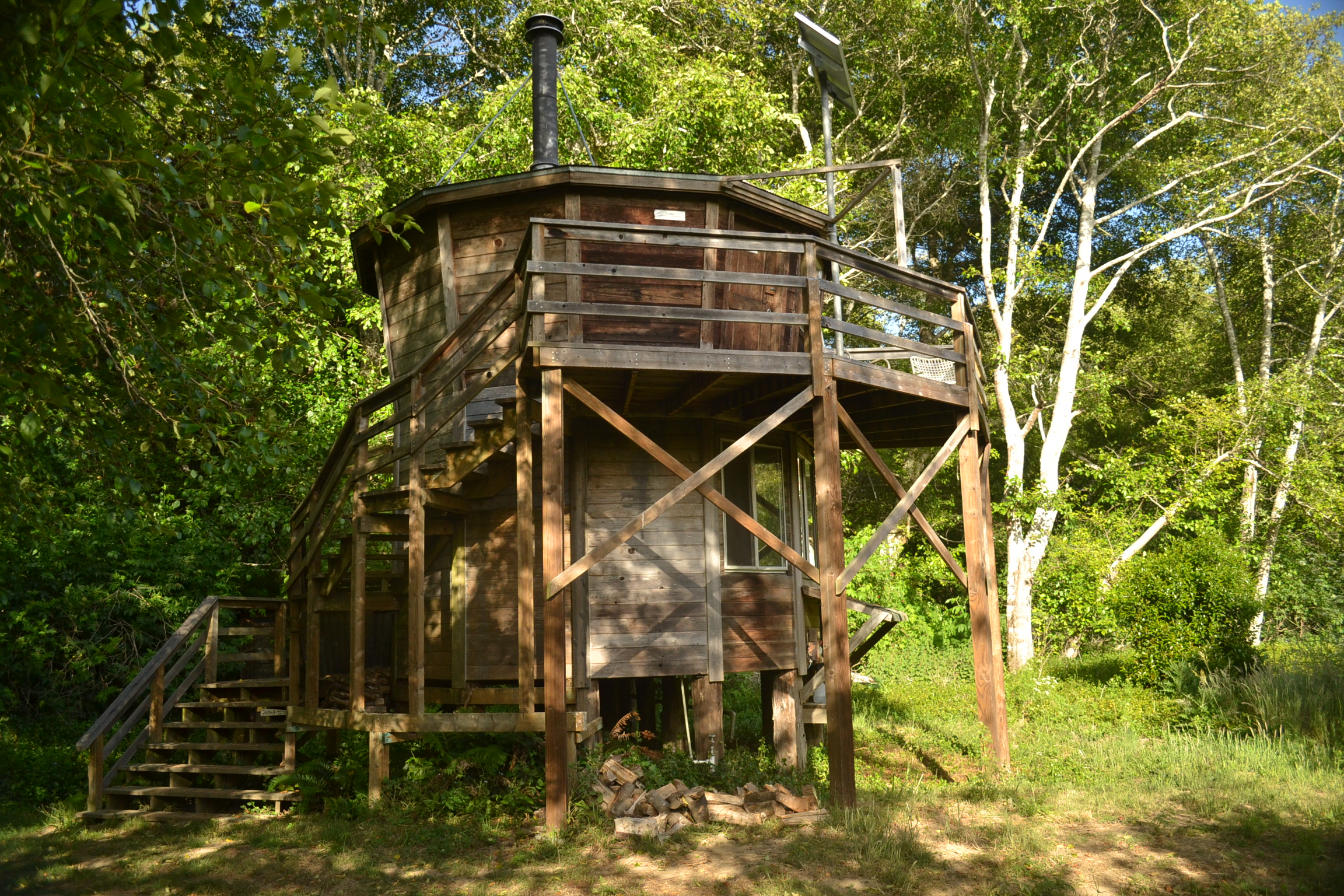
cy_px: 448
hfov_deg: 67.4
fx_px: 1008
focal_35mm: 27
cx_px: 672
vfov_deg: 47.9
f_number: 4
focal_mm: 18
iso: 400
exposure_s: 1/320
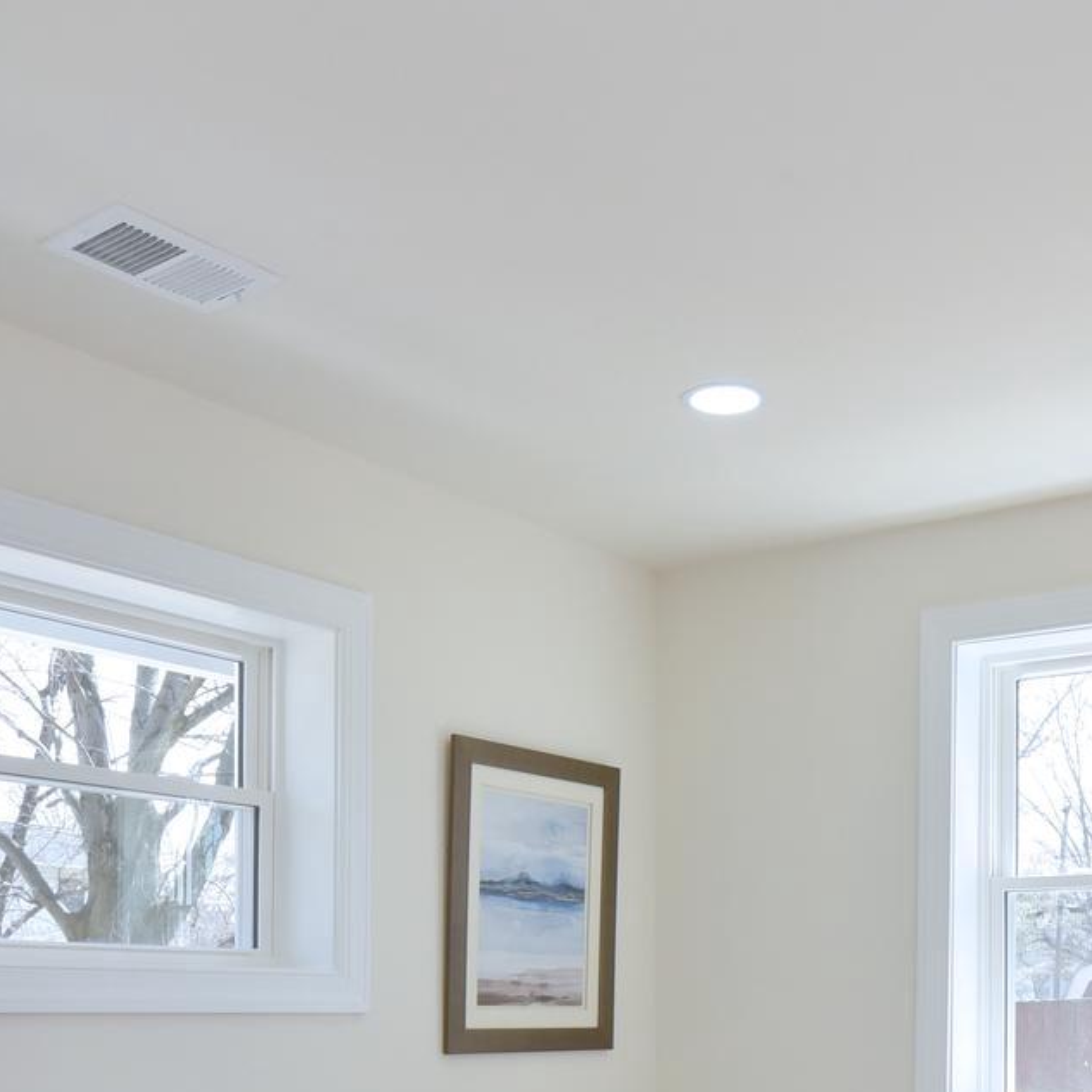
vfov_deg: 35.9
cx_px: 683
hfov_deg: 38.1
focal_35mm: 44
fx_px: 1570
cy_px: 998
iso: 1000
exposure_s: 1/125
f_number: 10
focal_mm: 16
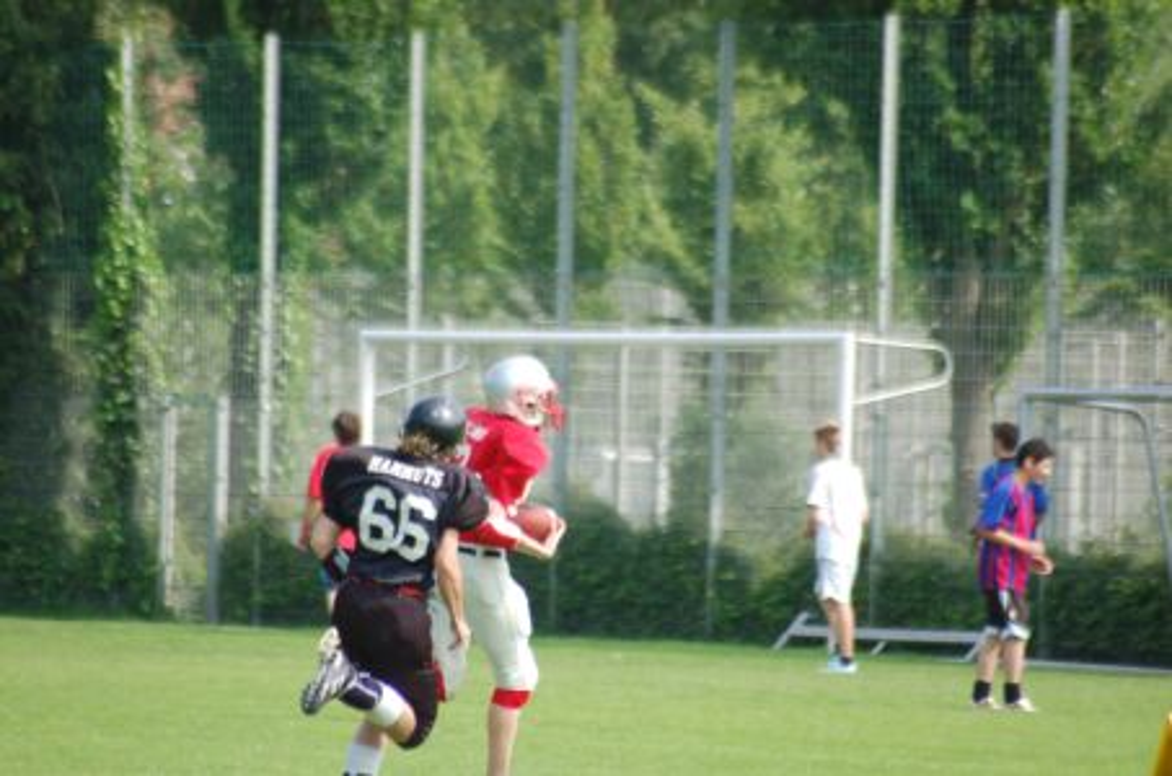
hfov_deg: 4.6
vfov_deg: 3.0
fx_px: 14619
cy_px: 388
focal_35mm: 450
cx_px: 586
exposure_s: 1/640
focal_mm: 300
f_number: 5.6
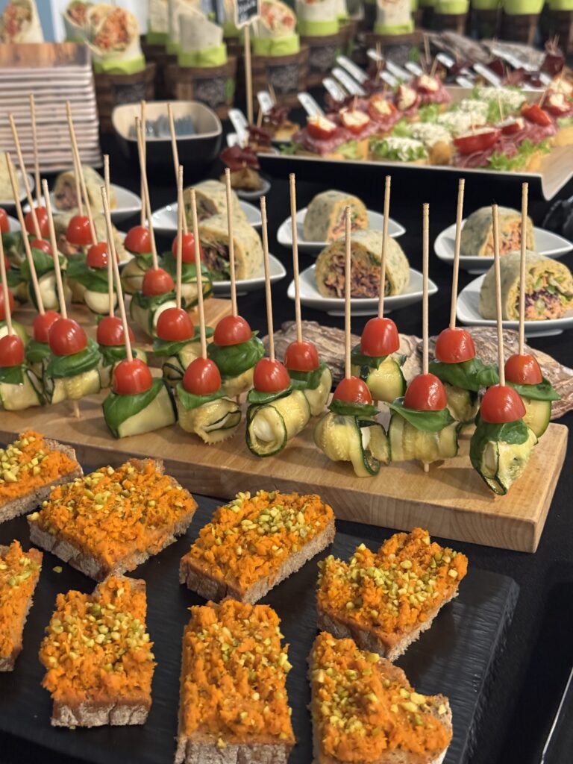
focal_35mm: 48
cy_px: 382
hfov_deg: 30.3
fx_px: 1059
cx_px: 286
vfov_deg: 39.7
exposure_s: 1/32
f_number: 1.78
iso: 500
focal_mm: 6.76
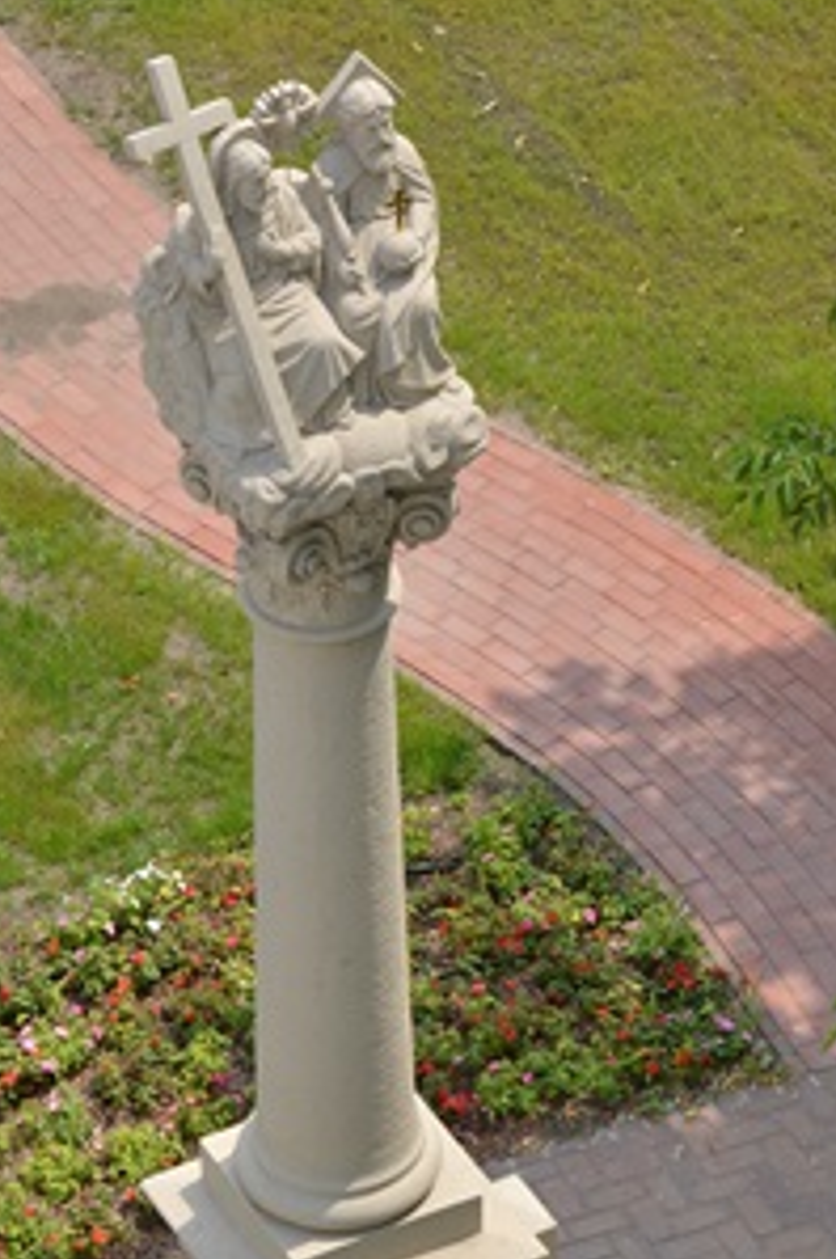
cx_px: 338
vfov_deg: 10.3
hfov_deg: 6.9
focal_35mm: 199
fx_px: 6947
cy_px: 942
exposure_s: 1/400
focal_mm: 72
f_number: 9
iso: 125
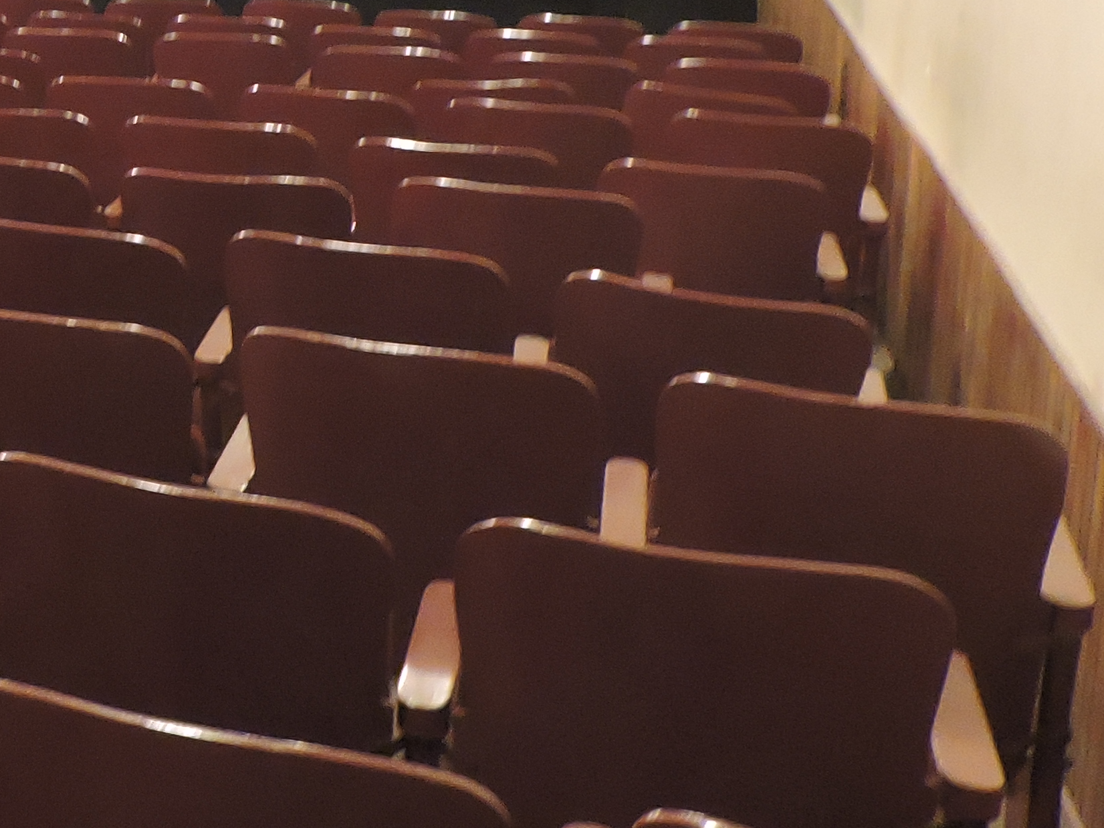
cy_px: 71
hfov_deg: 25.6
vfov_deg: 21.4
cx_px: -269
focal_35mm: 67
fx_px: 2137
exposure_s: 1/6
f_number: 3
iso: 800
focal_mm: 4.3
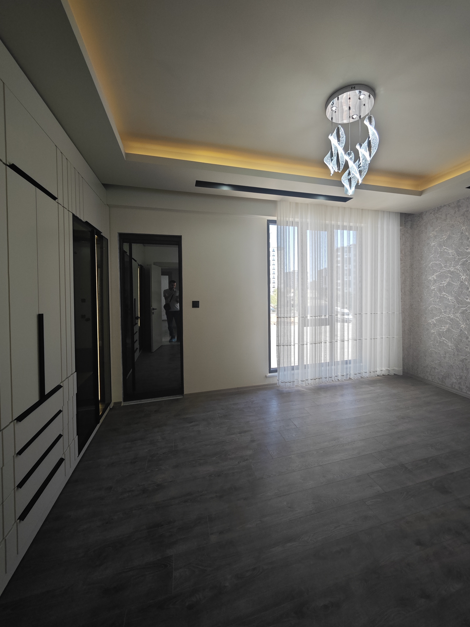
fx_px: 253
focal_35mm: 14
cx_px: 262
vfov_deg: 102.0
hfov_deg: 85.3
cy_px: 297
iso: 250
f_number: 1.8
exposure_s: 1/268
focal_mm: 2.03
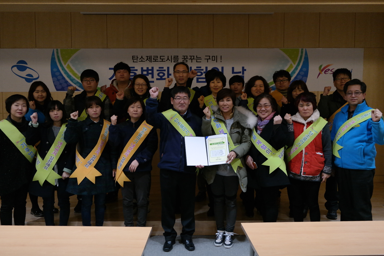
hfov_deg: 60.3
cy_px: 125
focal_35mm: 31
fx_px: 331
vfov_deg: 42.3
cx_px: 190
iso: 1600
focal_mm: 20
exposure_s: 1/40
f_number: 3.5
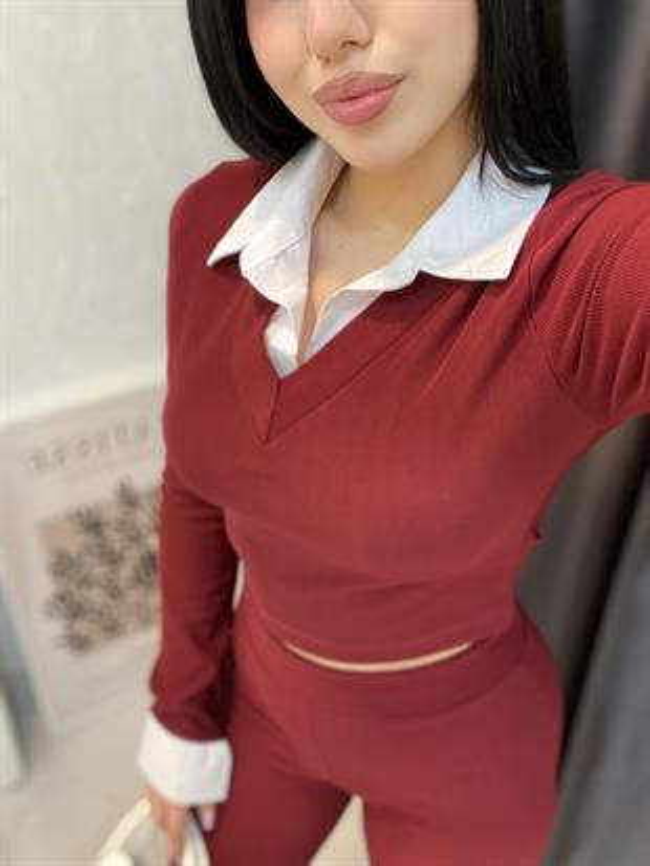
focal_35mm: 30
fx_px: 751
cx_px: 325
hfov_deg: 46.8
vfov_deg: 59.9
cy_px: 433
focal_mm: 2.71
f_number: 2.2
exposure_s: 1/60
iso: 200
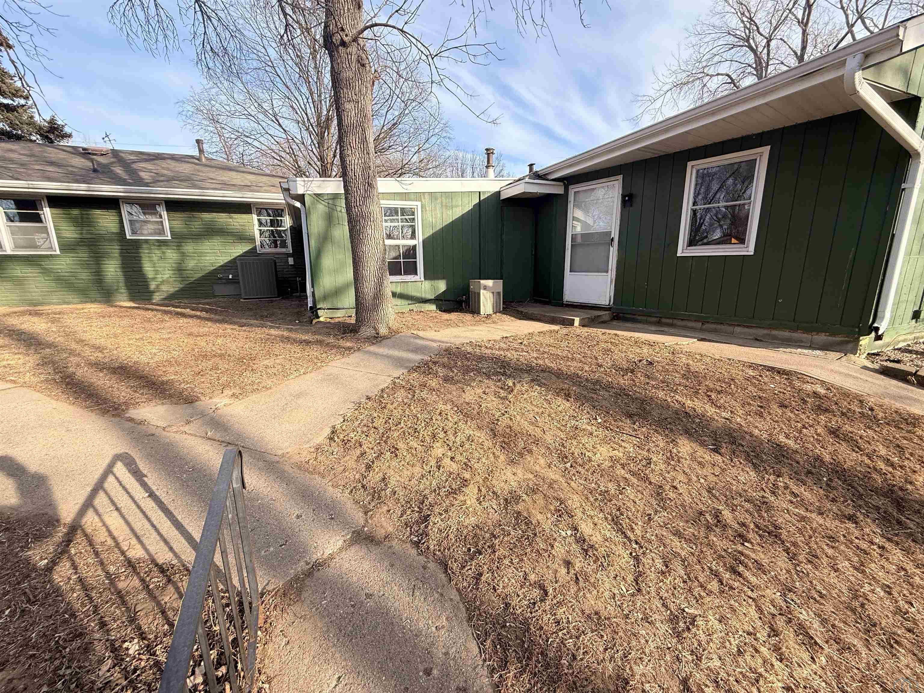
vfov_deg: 85.7
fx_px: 374
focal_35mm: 14
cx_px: 462
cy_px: 346
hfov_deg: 102.1
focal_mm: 2.22
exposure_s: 1/445
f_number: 2.2
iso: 64
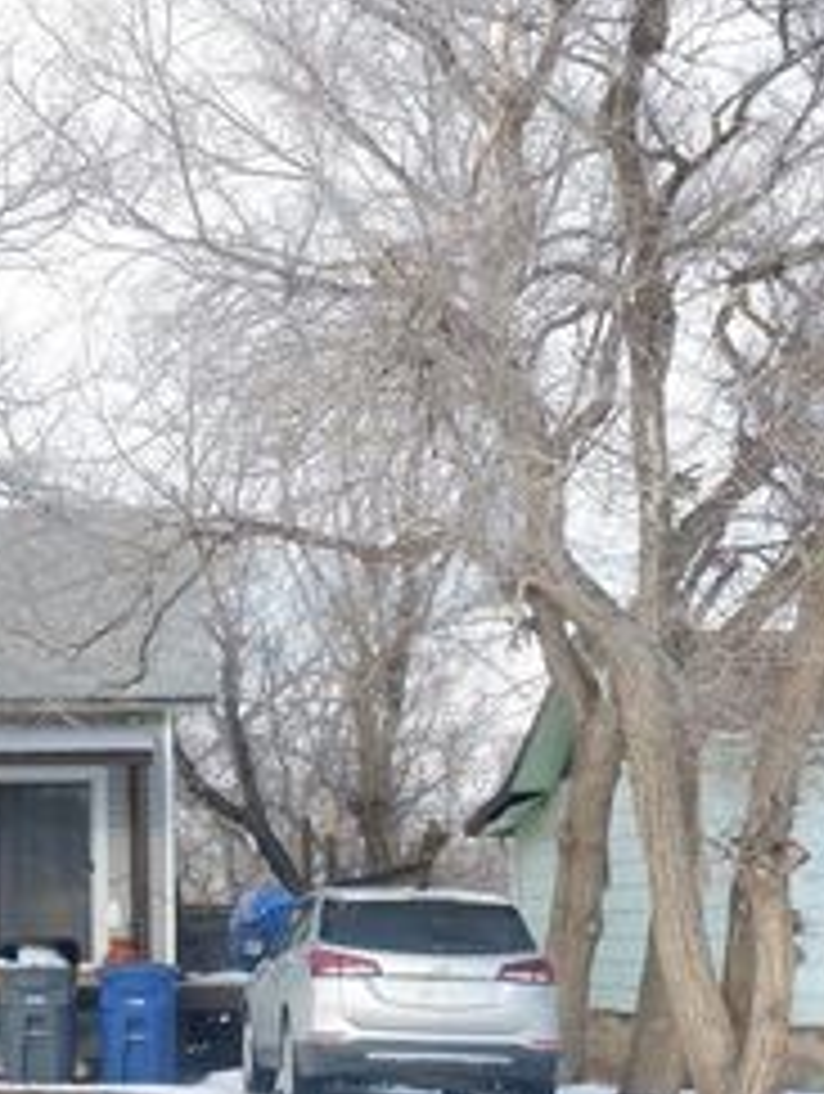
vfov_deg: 25.3
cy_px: 651
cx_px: -207
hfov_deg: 18.1
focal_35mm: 77
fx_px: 2437
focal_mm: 26.9
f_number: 7.1
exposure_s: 1/140
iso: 200
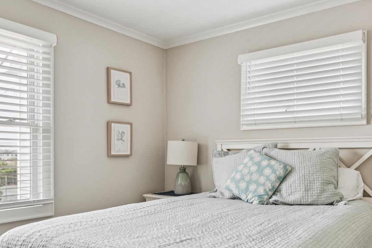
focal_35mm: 30
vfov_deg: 43.1
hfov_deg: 61.4
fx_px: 310
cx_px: 224
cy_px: 162
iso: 200
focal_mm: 16
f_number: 8
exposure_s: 1/13
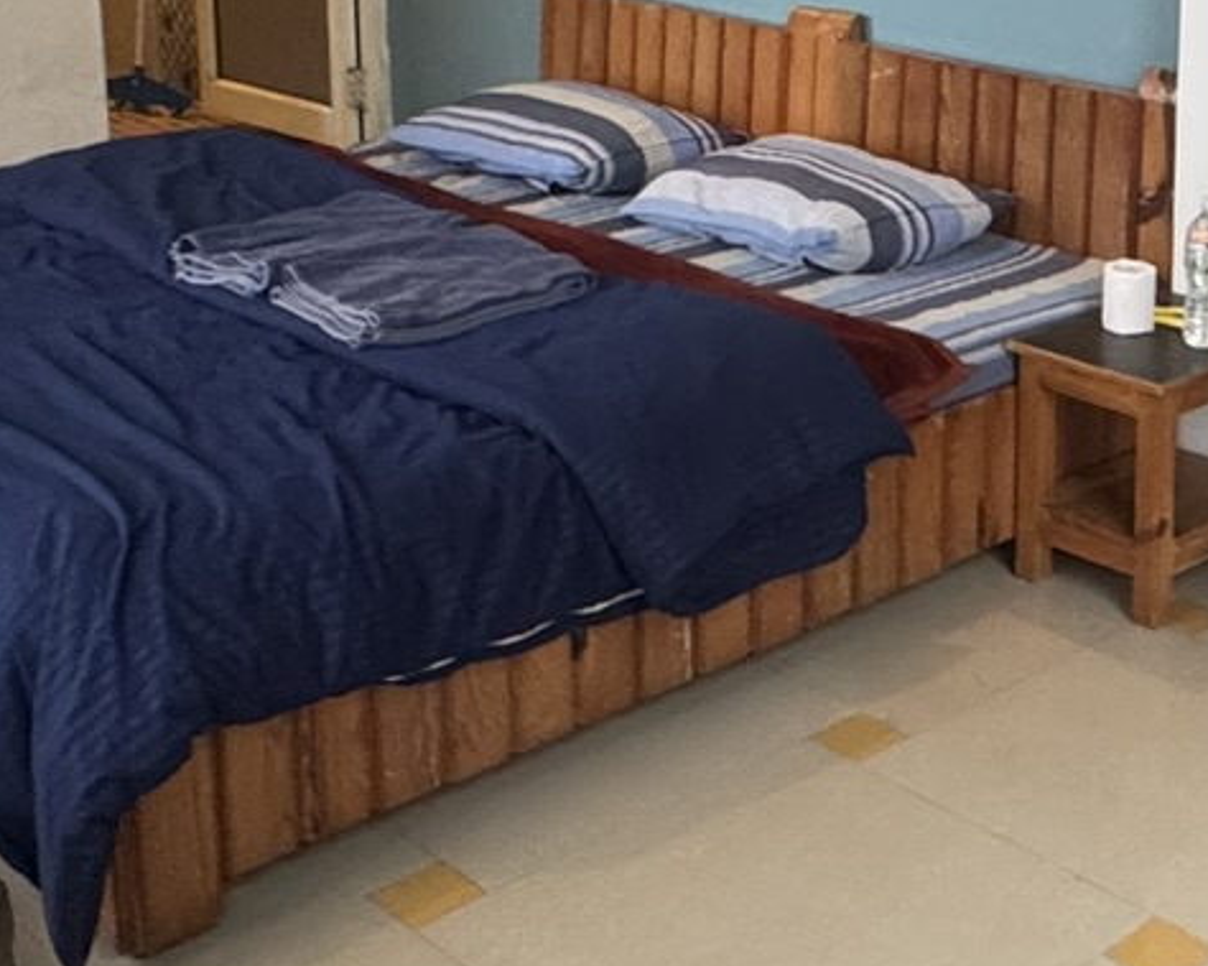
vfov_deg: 25.0
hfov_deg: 30.7
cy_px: 99
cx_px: 1053
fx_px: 2109
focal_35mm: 59
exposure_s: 1/50
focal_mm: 2.22
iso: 500
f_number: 2.2
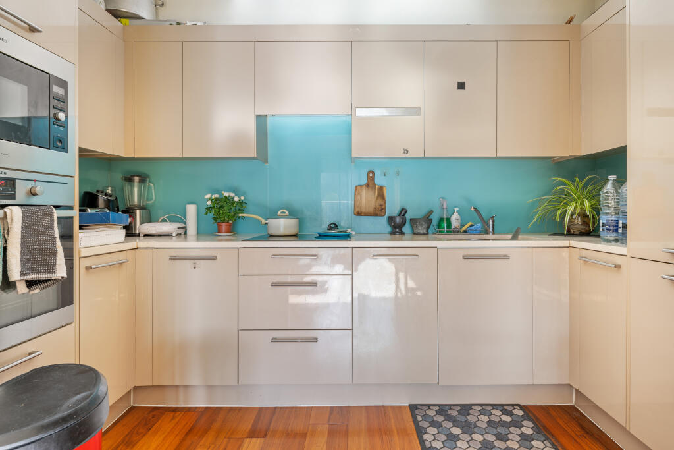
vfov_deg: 68.9
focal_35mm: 18
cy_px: 225
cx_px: 337
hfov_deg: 91.6
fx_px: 328
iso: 64
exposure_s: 1/1.67
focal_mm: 17.5
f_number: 8
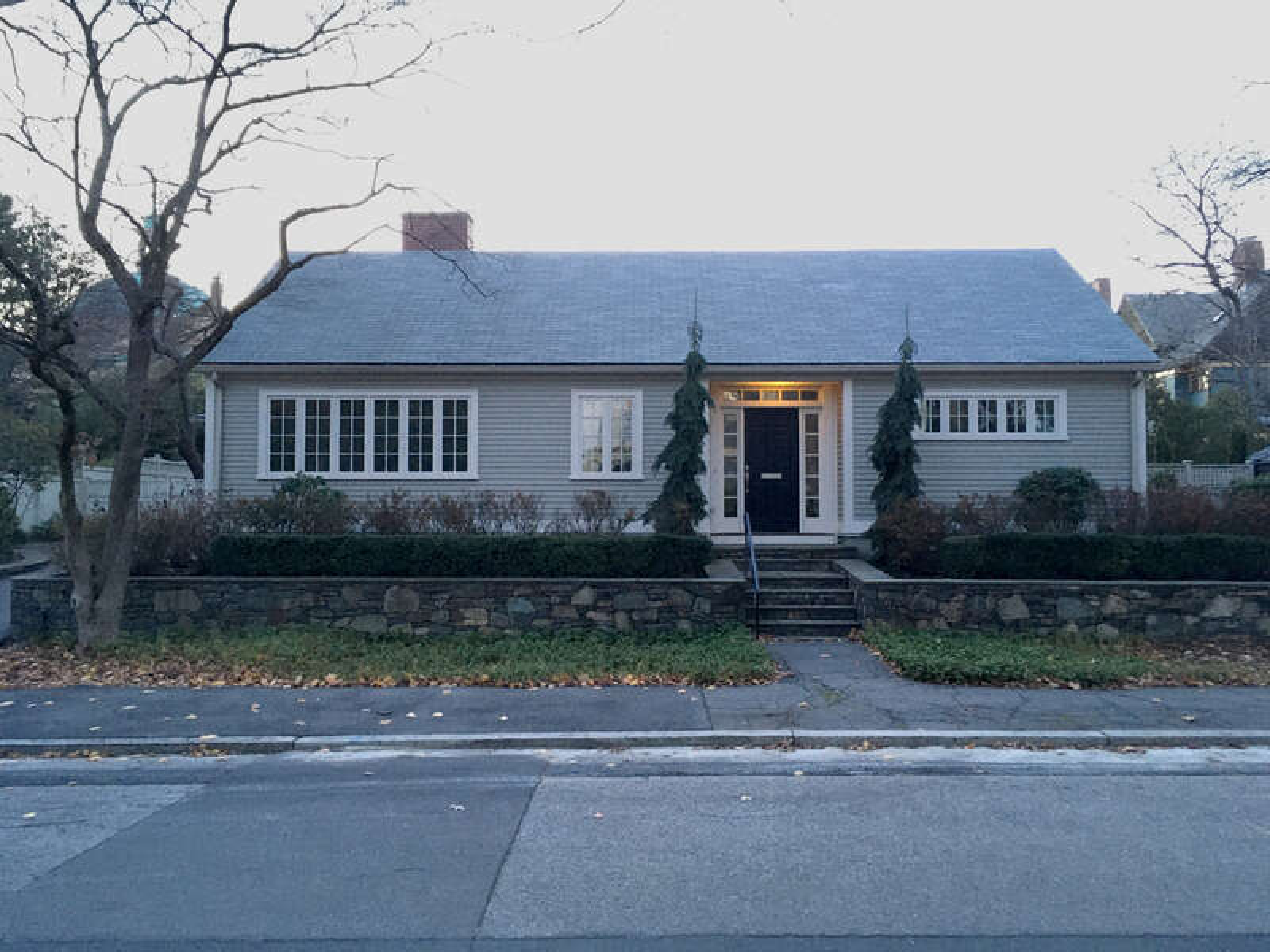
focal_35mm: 29
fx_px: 1064
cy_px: 476
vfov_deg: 48.2
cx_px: 635
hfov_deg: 61.7
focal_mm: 4.15
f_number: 2.2
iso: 200
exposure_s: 1/30
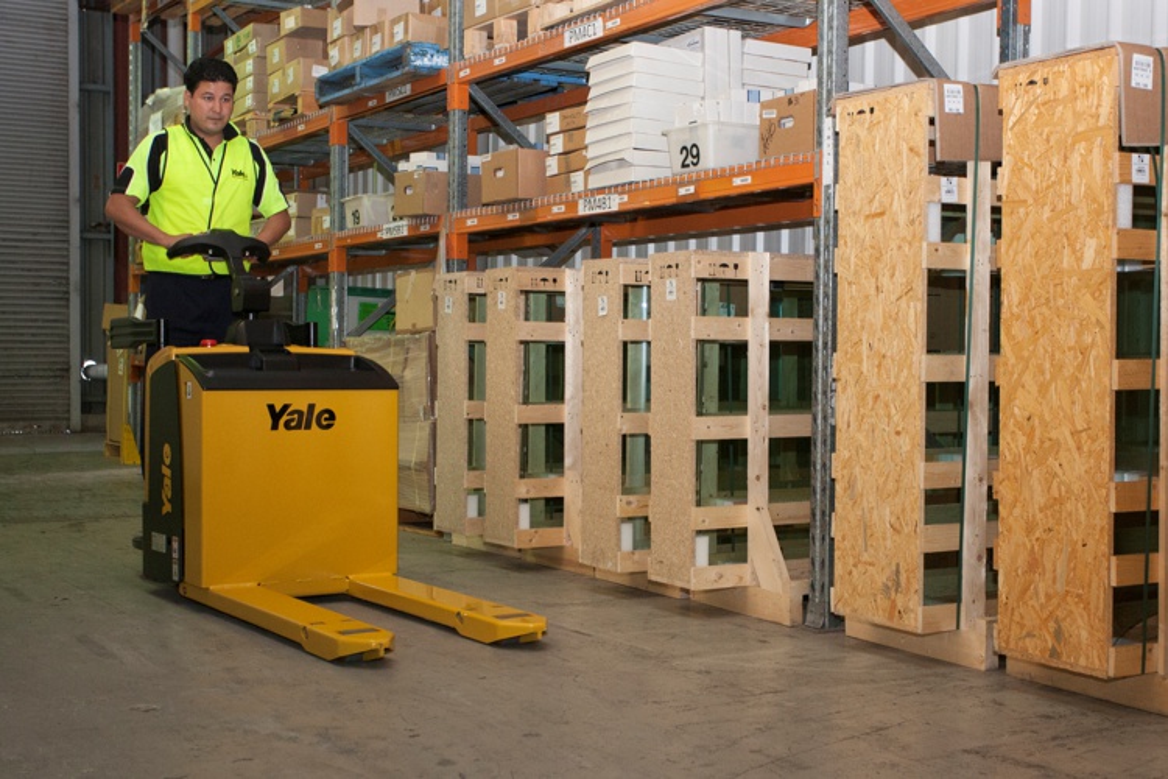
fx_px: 1038
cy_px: 390
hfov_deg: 58.7
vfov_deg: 41.1
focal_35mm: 32
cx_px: 584
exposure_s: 1/60
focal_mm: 32
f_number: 9.5
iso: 100
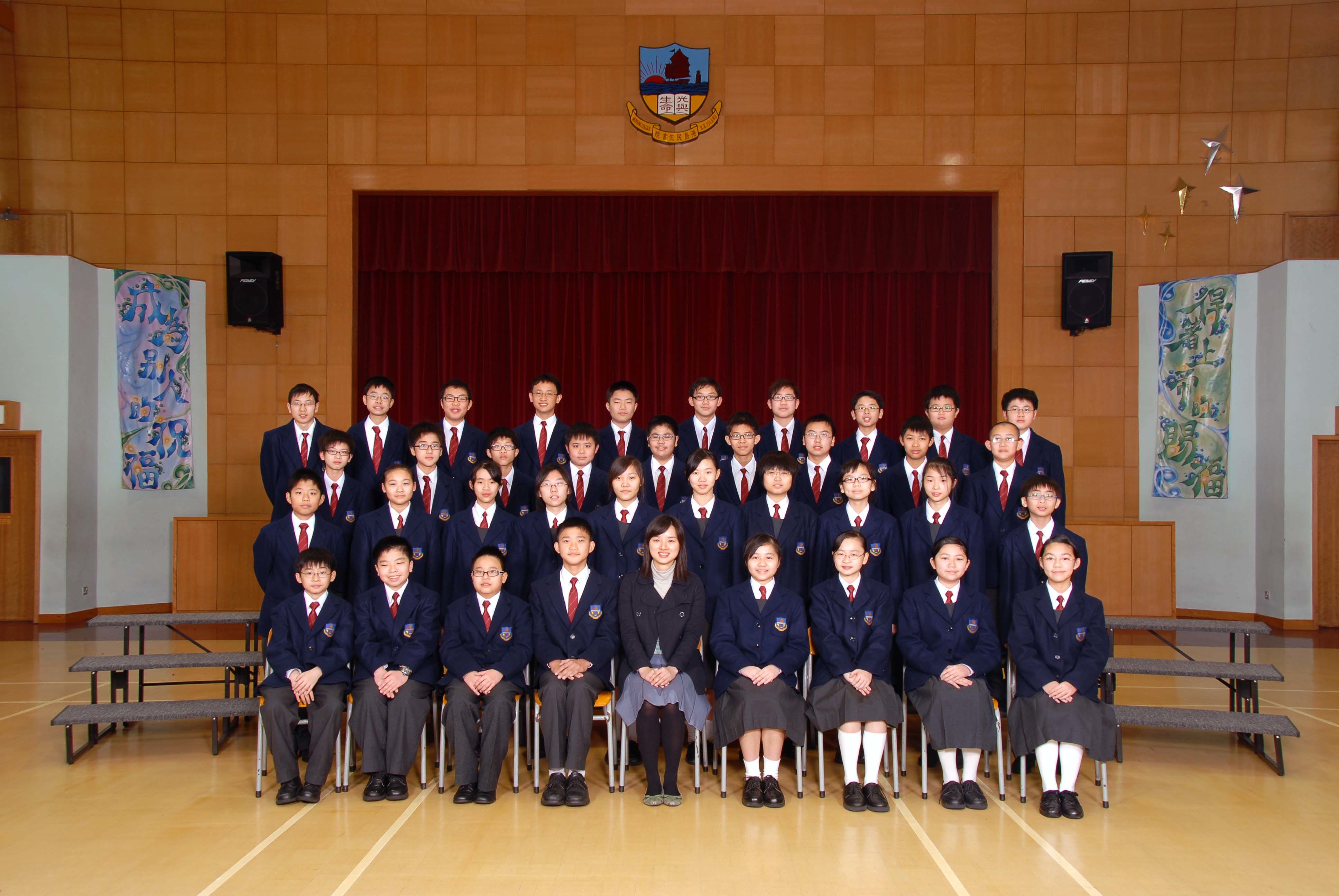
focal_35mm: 30
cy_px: 448
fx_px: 1117
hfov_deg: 61.9
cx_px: 670
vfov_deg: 43.7
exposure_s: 1/13
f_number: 7.1
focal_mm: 20
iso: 100
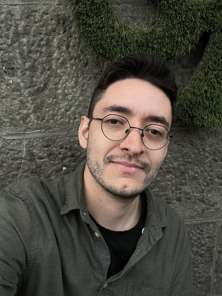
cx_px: 111
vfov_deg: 60.0
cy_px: 148
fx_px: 257
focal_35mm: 30
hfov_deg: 46.8
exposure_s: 1/60
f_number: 2.2
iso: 100
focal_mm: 2.71
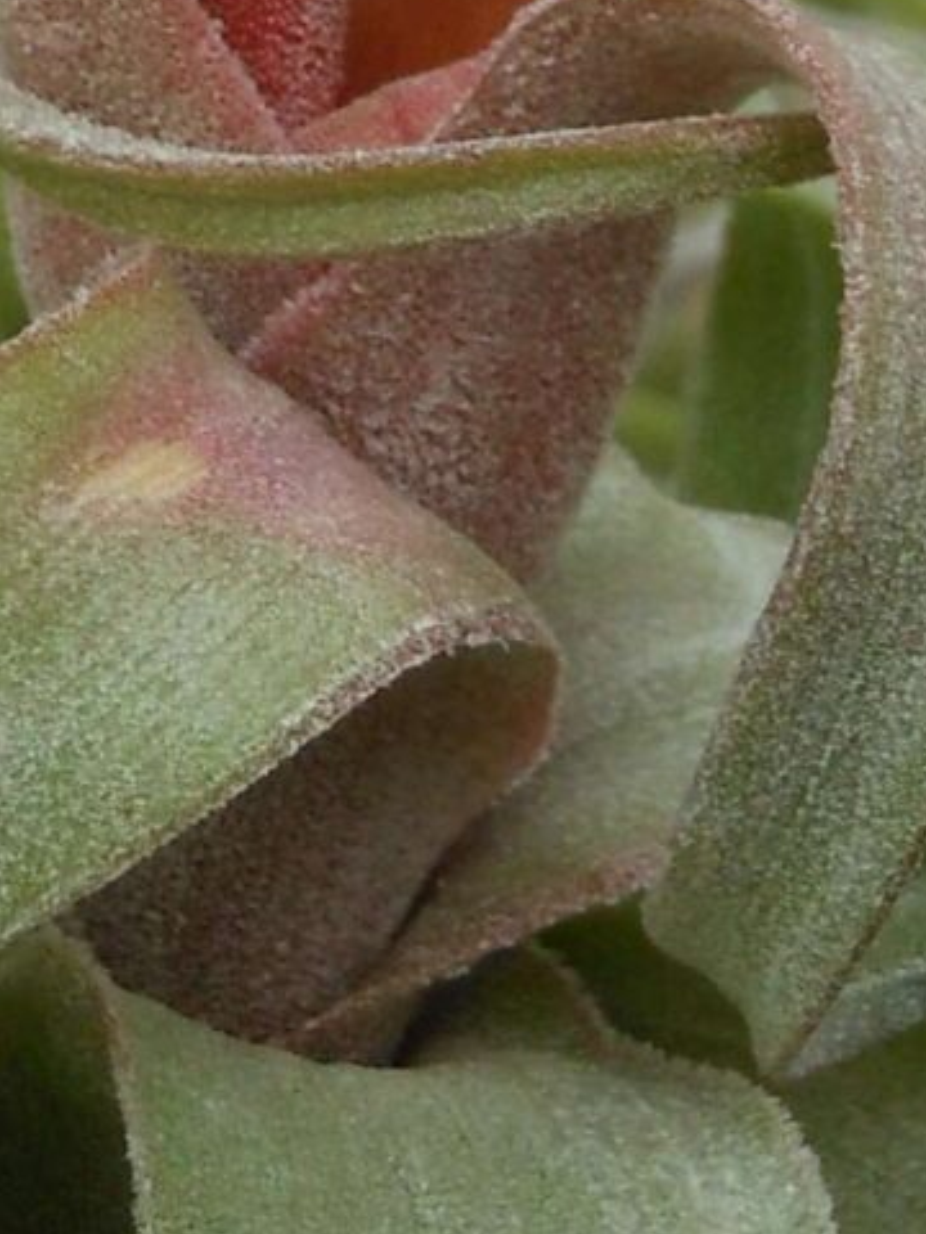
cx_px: -126
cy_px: -1190
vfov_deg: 9.0
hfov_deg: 7.1
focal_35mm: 208
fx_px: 7419
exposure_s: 1/320
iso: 80
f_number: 4.3
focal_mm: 6.9
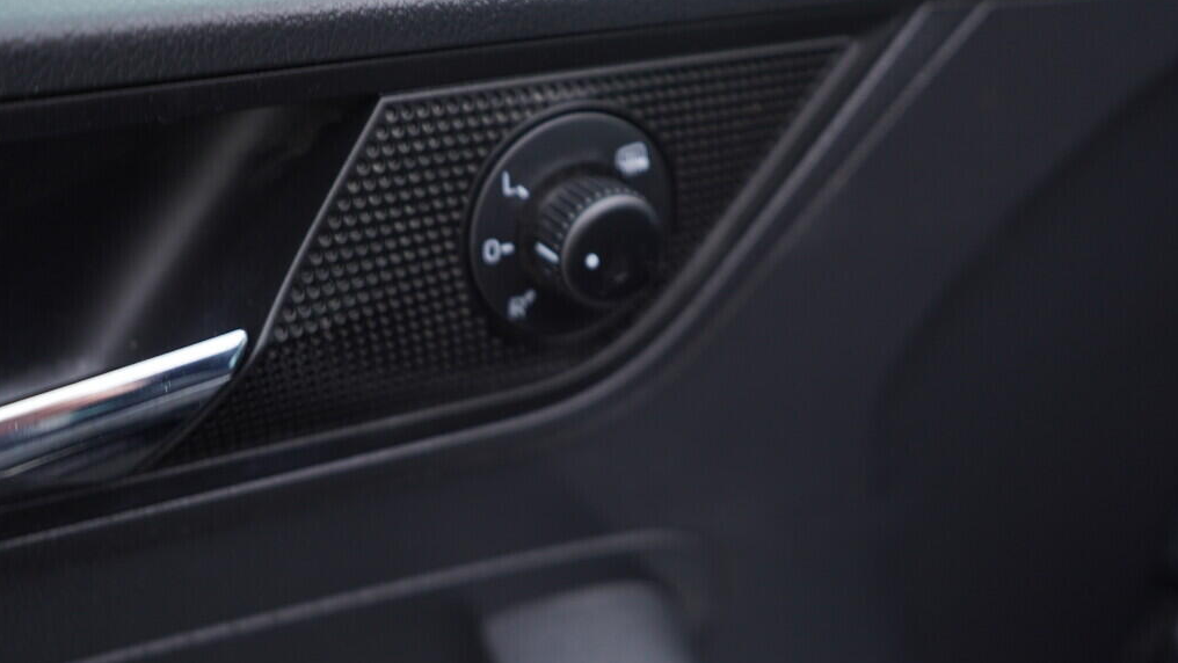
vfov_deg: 31.2
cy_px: 305
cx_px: 589
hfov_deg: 52.8
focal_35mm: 38
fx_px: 1187
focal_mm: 24
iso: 125
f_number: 2.8
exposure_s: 1/40
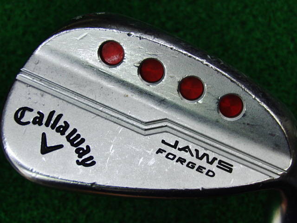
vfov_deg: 33.6
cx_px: 148
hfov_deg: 43.9
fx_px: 369
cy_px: 112
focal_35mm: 43
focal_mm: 7.54
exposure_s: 1/80
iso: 160
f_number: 3.7
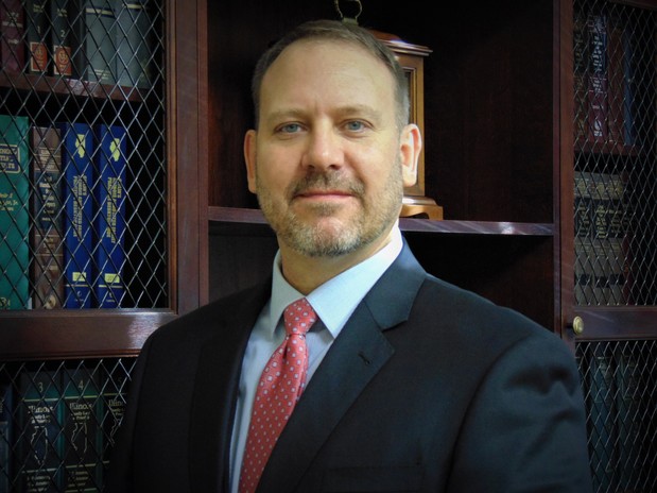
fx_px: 2049
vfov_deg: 13.7
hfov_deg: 18.2
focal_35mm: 108
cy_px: 246
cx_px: 328
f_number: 3.9
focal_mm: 19.4
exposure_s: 1/6
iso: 400
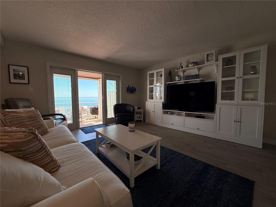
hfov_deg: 102.1
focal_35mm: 14
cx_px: 138
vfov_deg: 85.7
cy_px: 104
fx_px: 112
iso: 50
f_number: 2.2
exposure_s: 1/416
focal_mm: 2.22
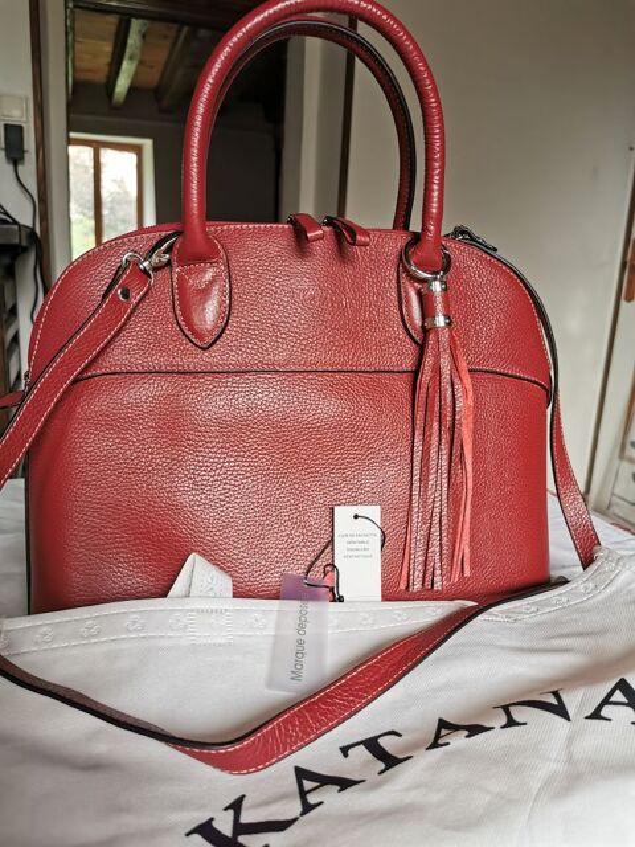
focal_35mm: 27
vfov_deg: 65.3
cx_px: 318
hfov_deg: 51.4
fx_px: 660
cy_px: 424
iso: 64
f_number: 1.6
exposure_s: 1/99.9
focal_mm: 5.56
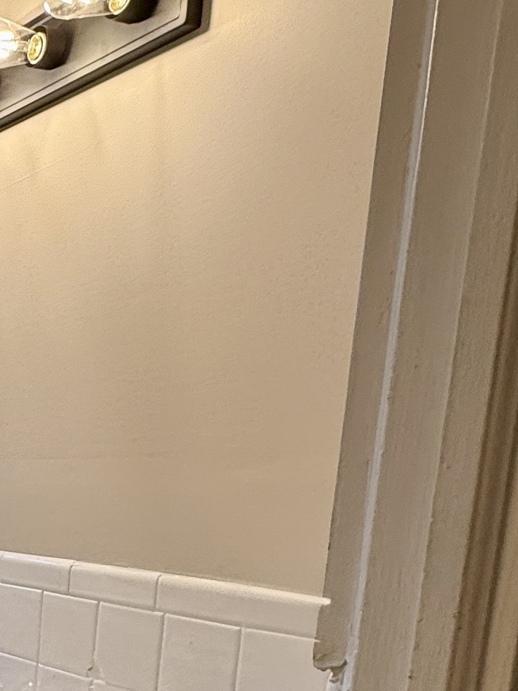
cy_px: 645
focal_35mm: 48
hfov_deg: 22.8
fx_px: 958
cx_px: -315
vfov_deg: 36.7
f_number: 2.2
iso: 100
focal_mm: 2.22
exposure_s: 1/120
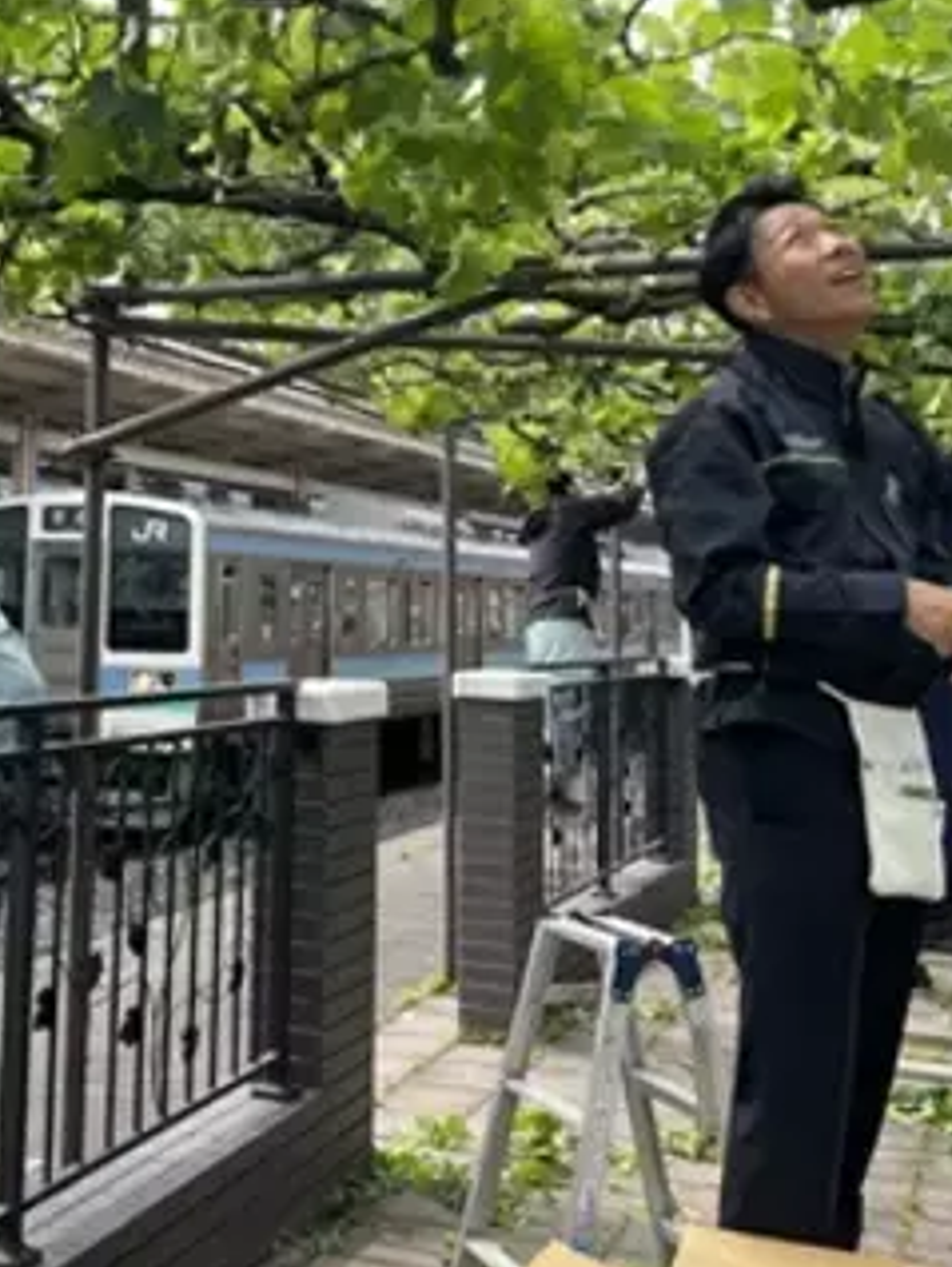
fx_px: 1794
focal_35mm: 49
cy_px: 402
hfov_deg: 29.1
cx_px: 195
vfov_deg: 38.4
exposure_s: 1/797
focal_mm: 5.7
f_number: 1.5
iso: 50
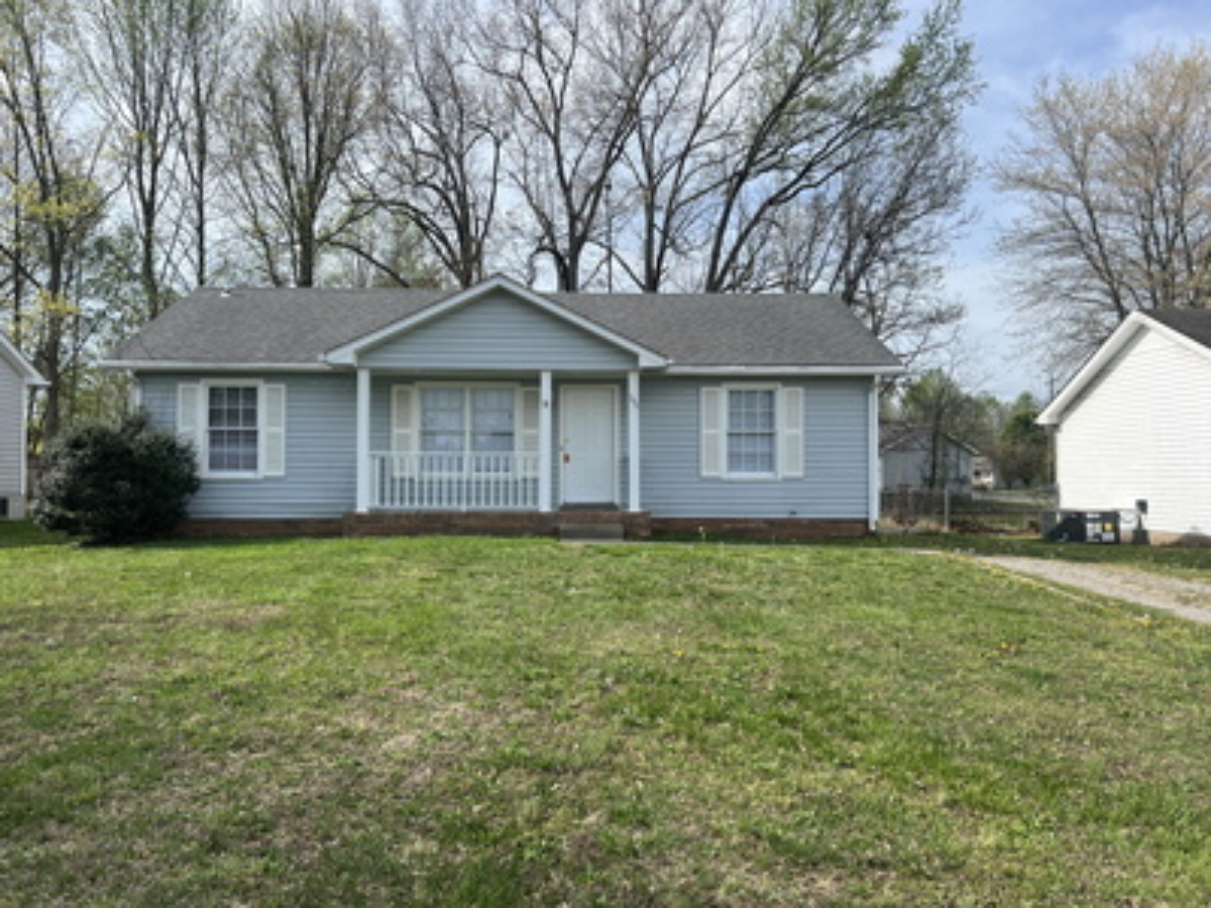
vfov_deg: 53.1
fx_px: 910
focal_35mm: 26
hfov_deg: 67.3
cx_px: 606
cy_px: 454
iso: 50
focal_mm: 5.7
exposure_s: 1/3831
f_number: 1.5
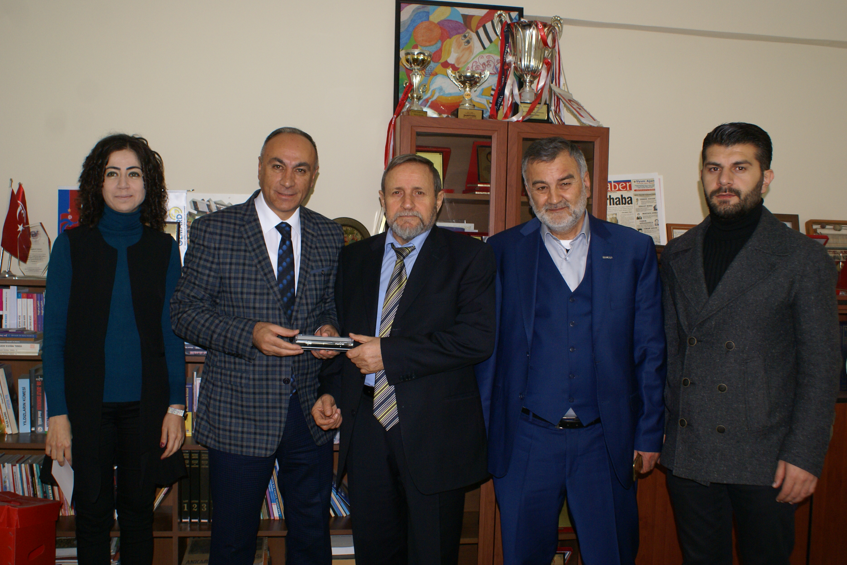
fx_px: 729
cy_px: 277
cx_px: 433
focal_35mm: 31
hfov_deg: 60.3
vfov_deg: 42.3
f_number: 5.6
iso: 400
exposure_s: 1/60
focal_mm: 20
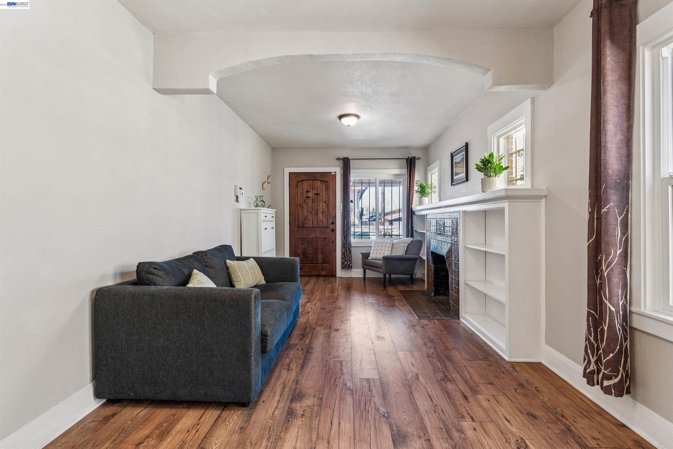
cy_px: 224
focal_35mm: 17
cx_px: 336
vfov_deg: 71.1
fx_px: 314
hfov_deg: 94.0
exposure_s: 1/4
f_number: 9
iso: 100
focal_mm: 16.8
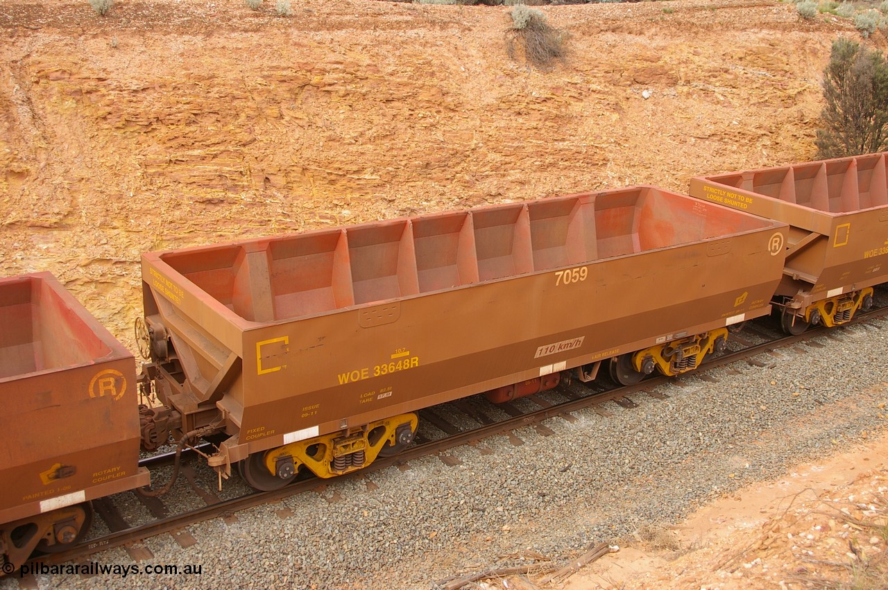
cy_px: 295
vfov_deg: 34.1
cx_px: 444
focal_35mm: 39
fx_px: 961
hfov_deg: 49.6
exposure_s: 1/250
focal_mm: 26
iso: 200
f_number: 8
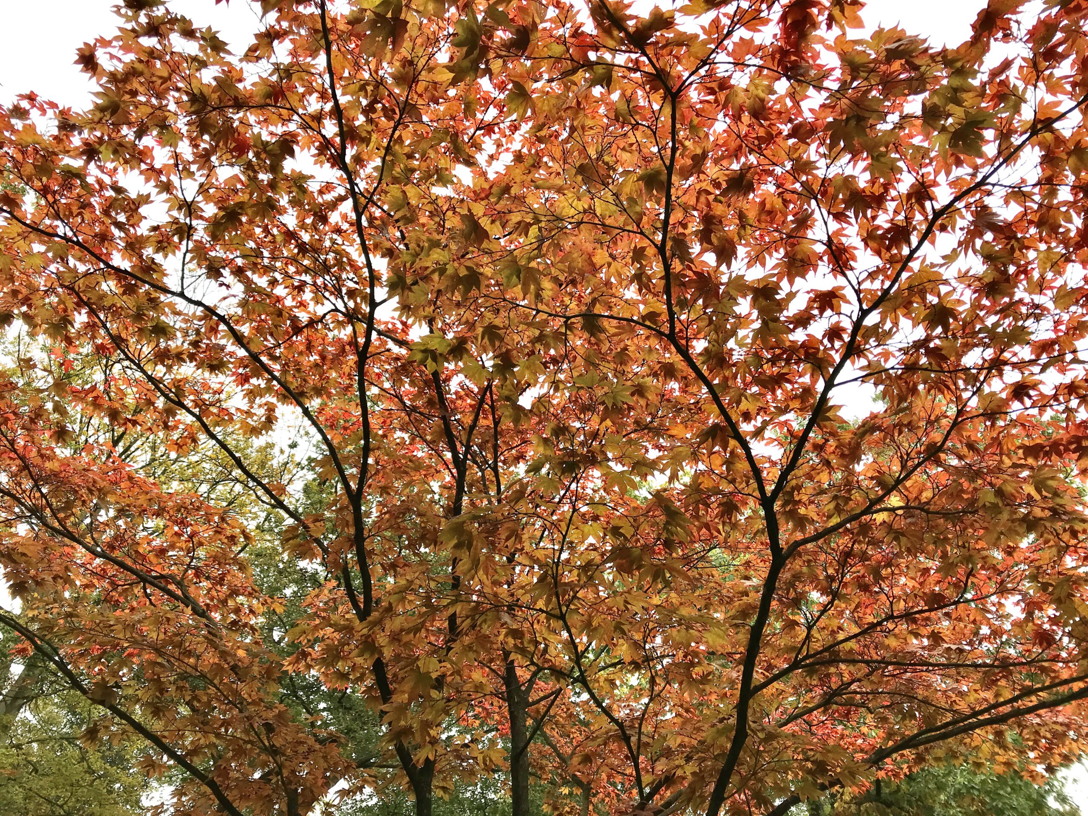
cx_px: 544
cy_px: 408
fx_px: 880
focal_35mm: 28
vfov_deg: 49.7
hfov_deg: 63.4
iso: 20
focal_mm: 3.99
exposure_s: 1/660
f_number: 1.8
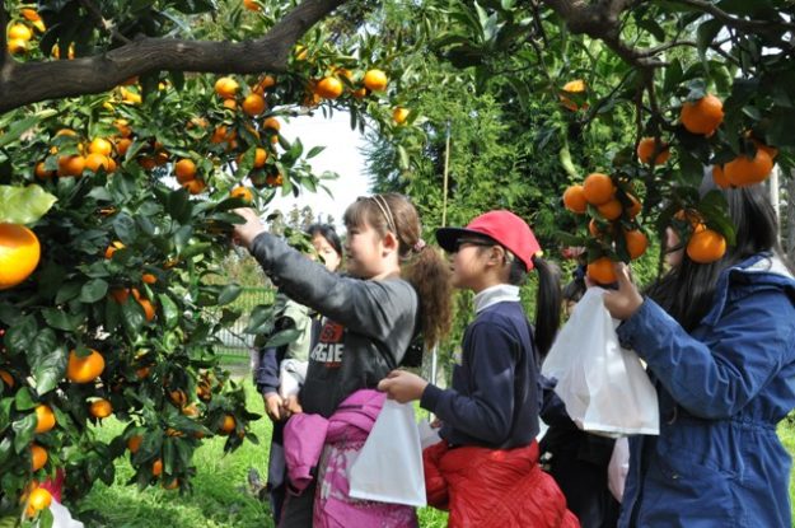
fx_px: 595
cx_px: 398
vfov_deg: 47.8
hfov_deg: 67.4
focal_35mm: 27
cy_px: 264
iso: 800
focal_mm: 18
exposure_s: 1/200
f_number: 14
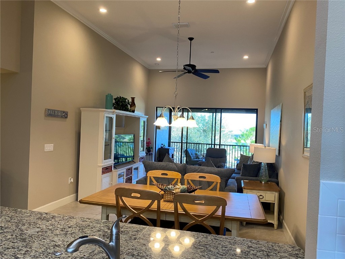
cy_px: 130
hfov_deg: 67.3
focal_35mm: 26
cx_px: 172
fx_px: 259
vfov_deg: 53.1
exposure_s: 1/60
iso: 80
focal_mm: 4.25
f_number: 1.8
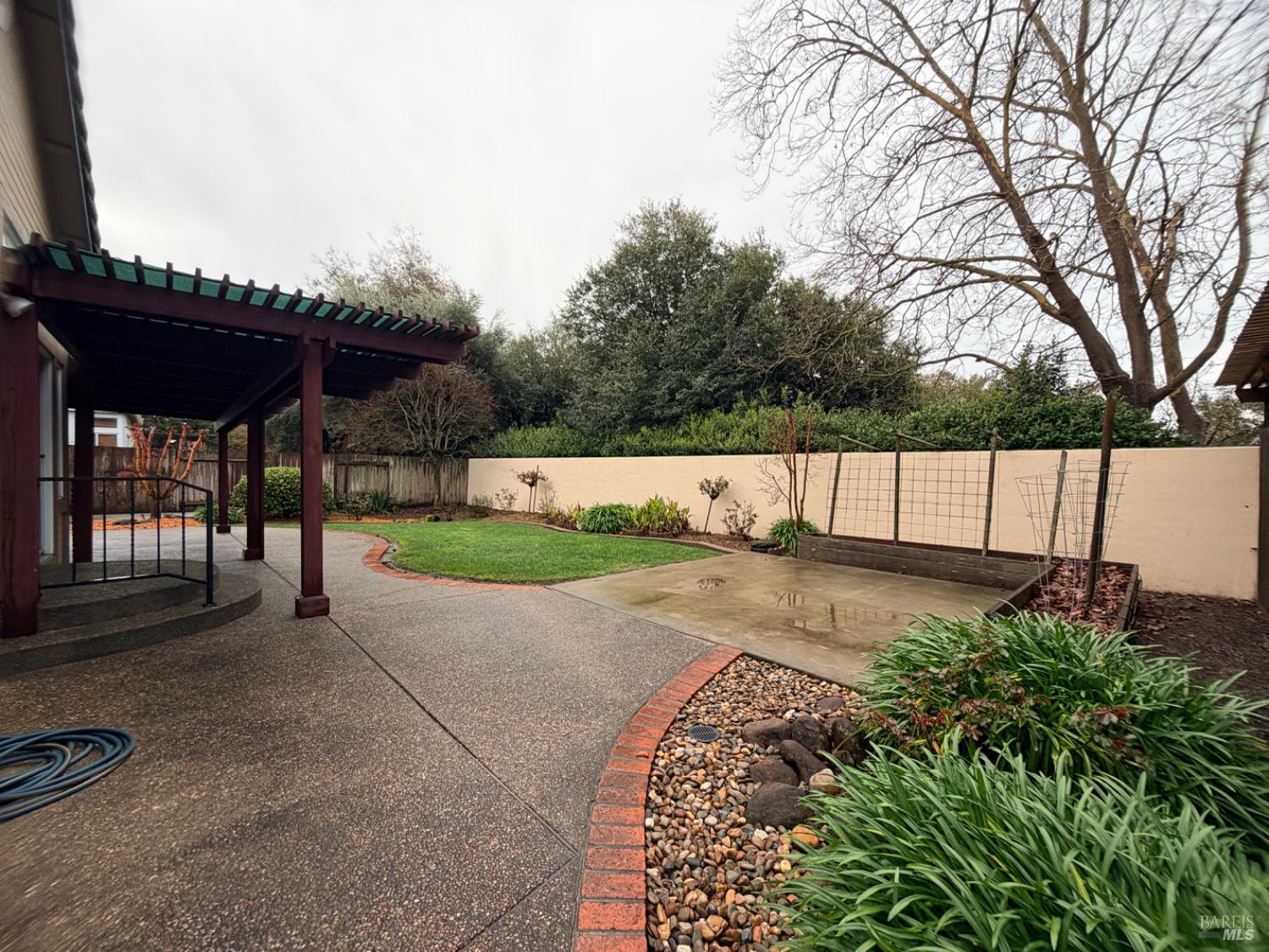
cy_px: 476
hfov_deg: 102.1
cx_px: 634
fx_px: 513
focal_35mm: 14
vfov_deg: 85.7
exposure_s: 1/388
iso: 50
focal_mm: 2.22
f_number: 2.2
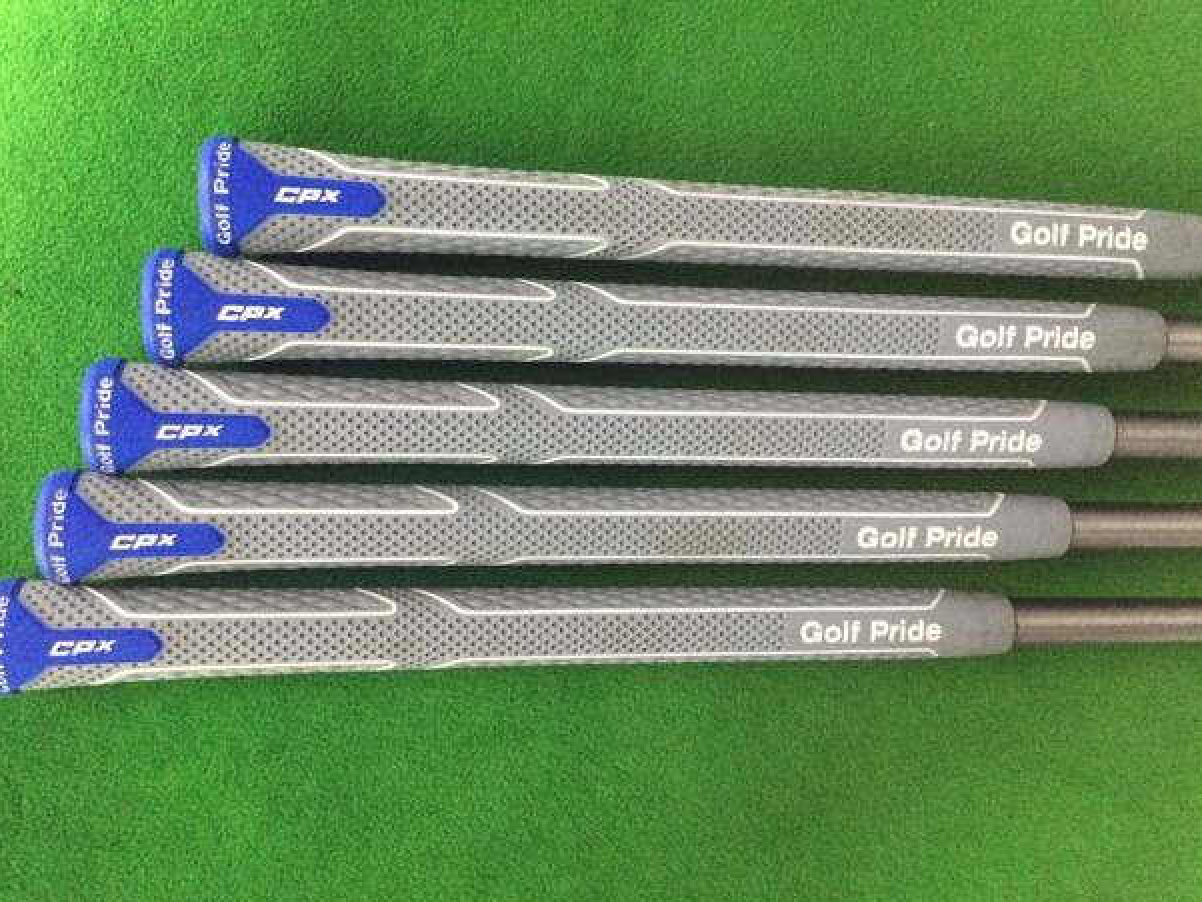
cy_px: 432
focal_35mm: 33
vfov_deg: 43.0
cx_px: 602
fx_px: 1146
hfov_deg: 55.3
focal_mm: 3.3
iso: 200
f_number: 2.4
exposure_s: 1/30
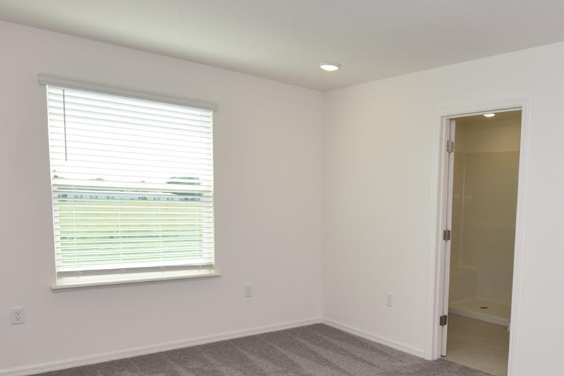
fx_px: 454
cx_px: 425
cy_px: 263
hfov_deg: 60.1
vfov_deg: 44.0
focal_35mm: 29
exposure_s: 1/125
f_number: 5.6
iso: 125
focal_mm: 10
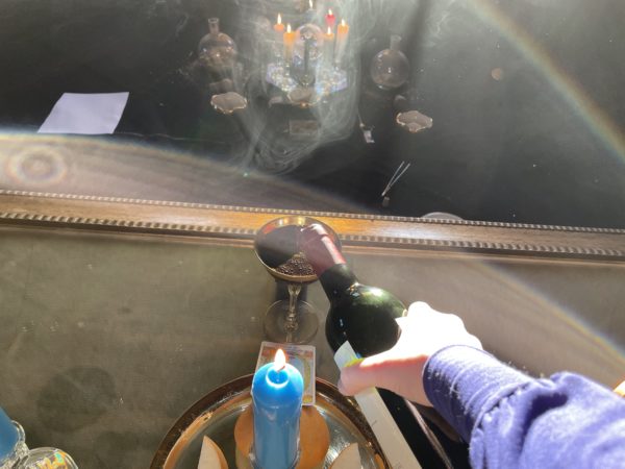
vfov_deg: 53.1
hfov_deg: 67.3
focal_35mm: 26
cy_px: 234
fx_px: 469
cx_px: 312
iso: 80
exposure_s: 1/121
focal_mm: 4.2
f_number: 1.6
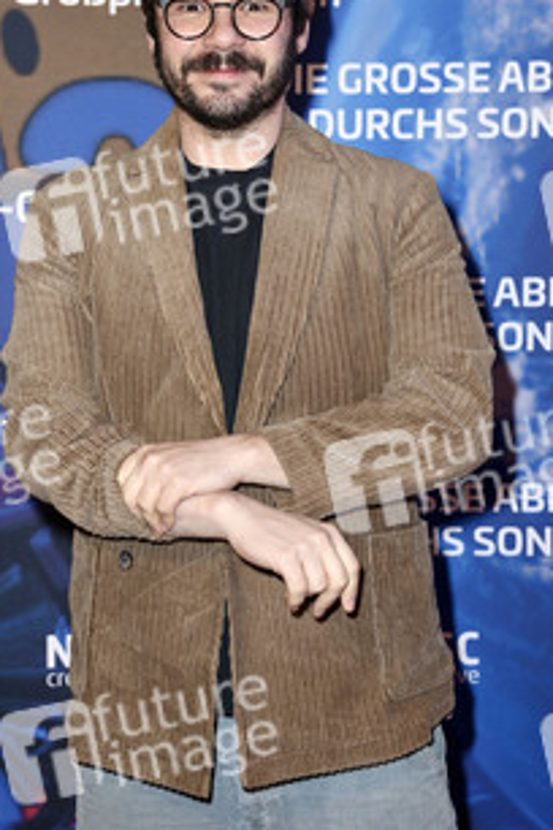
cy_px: 334
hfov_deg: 14.5
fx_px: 2166
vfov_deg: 21.7
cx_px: 217
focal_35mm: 94
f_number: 5.6
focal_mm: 72
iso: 640
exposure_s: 1/125
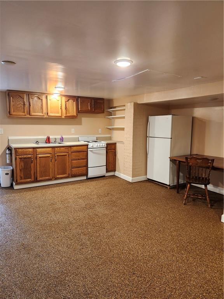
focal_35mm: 23
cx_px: 112
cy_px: 150
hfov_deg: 58.9
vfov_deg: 73.9
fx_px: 198
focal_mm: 5.54
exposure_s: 1/60
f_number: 1.8
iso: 500
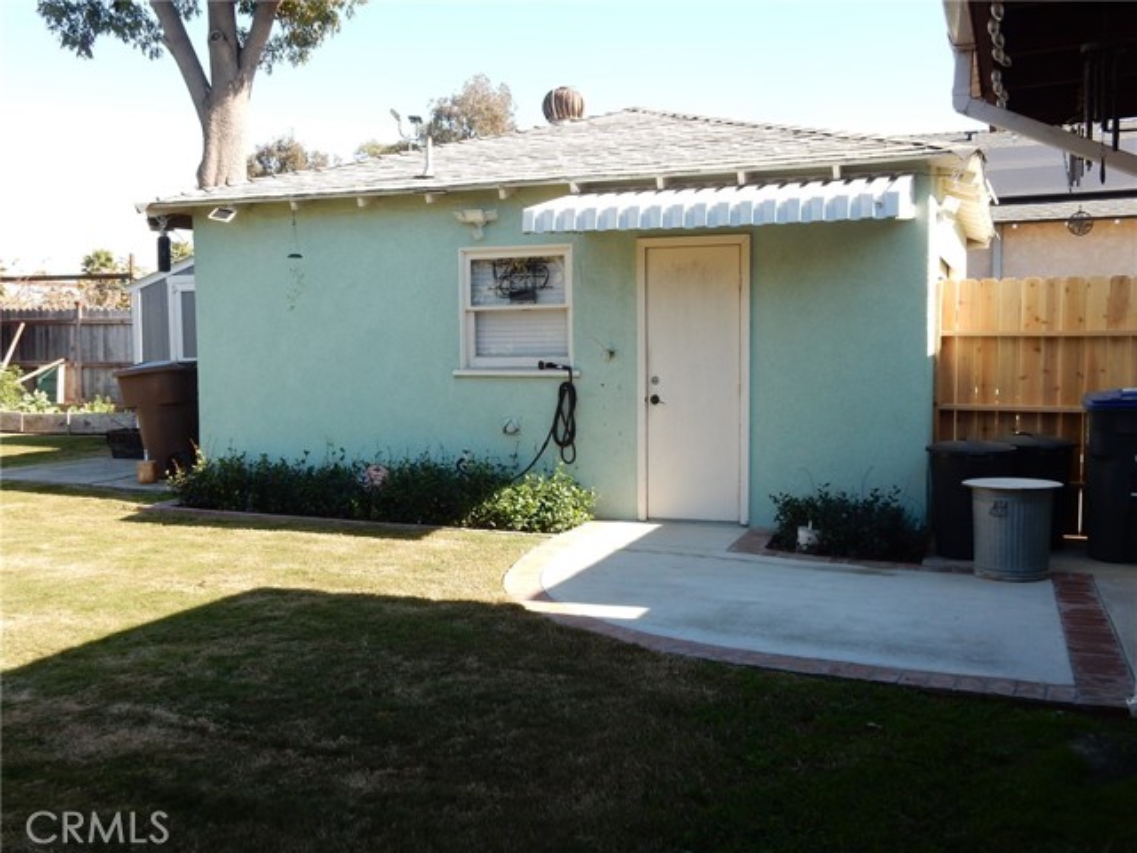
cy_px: 426
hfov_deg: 51.4
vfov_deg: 39.7
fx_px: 1182
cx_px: 568
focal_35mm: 36
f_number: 4
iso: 125
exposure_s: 1/250
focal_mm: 6.4
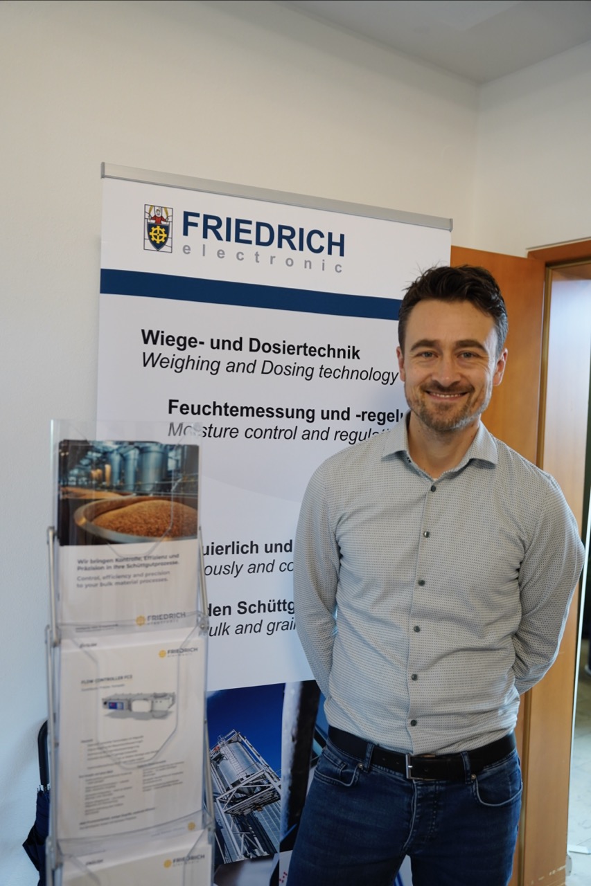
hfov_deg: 40.8
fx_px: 796
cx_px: 296
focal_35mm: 32
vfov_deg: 58.3
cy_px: 443
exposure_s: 1/200
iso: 1250
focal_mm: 32.3
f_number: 2.8
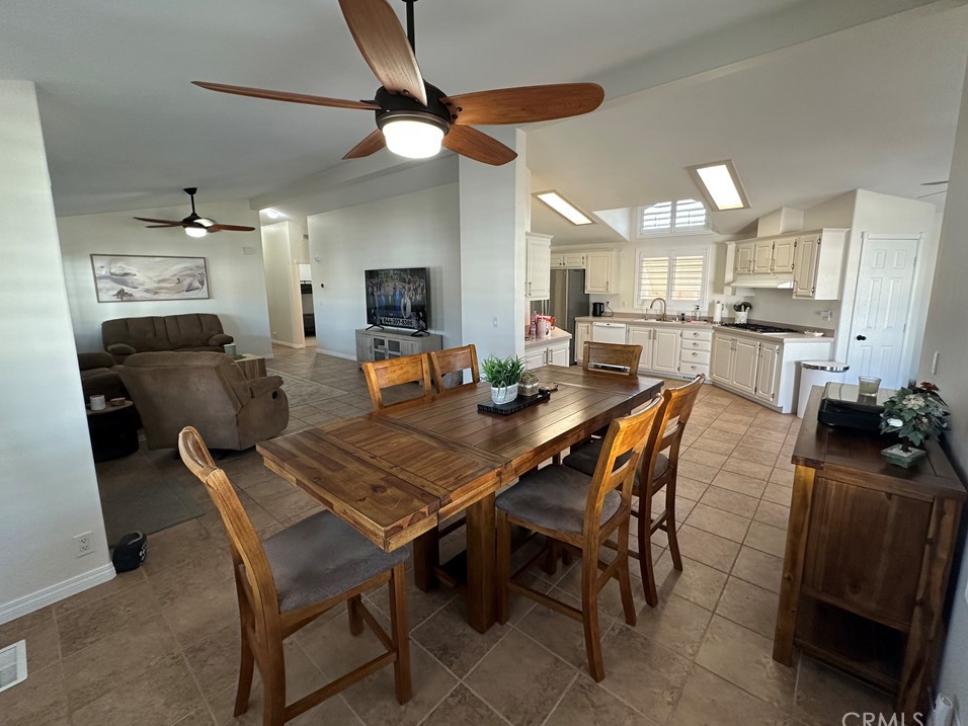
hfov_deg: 98.1
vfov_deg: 81.7
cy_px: 347
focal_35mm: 15
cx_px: 499
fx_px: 419
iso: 160
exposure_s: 1/60
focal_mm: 2.22
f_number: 2.2
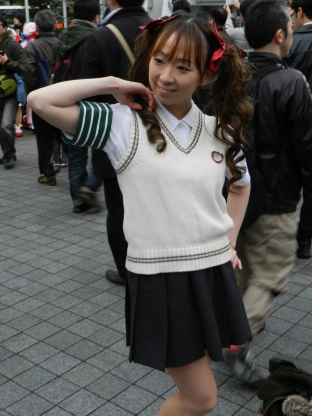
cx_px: 156
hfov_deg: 31.5
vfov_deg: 41.2
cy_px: 208
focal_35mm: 46
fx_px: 553
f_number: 4.2
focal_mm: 8.1
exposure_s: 1/30
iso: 160
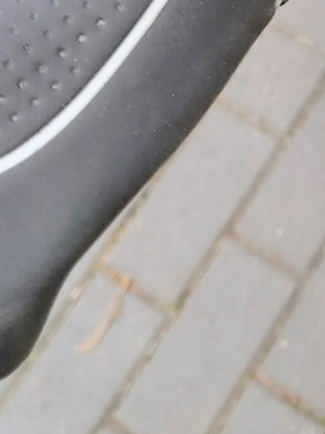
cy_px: -272
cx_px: 489
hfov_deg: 13.7
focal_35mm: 101
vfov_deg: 17.0
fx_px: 1266
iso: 80
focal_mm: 3.92
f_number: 1.7
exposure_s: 1/100
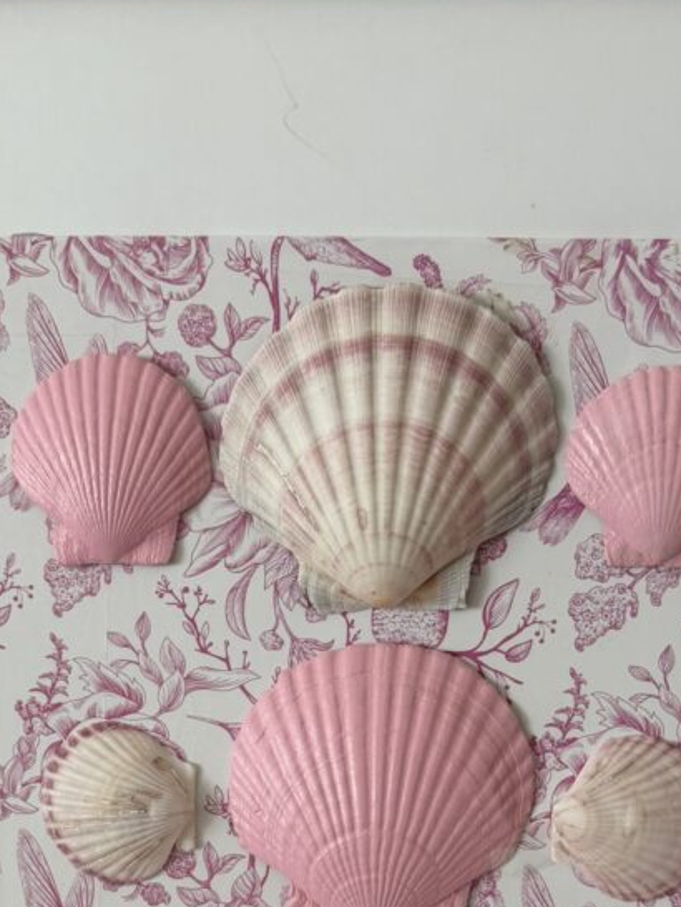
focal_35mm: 45
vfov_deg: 39.2
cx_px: 370
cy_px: 811
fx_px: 1179
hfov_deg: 32.2
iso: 200
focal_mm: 6.76
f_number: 1.78
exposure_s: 1/74
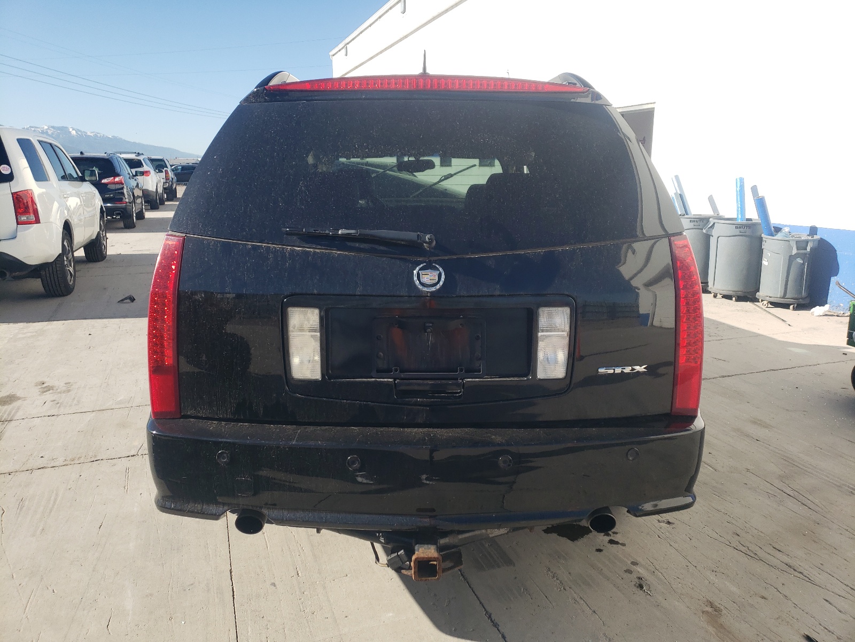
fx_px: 642
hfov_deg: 67.3
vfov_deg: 53.1
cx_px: 428
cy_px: 321
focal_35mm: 26
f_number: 1.5
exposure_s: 1/2000
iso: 50
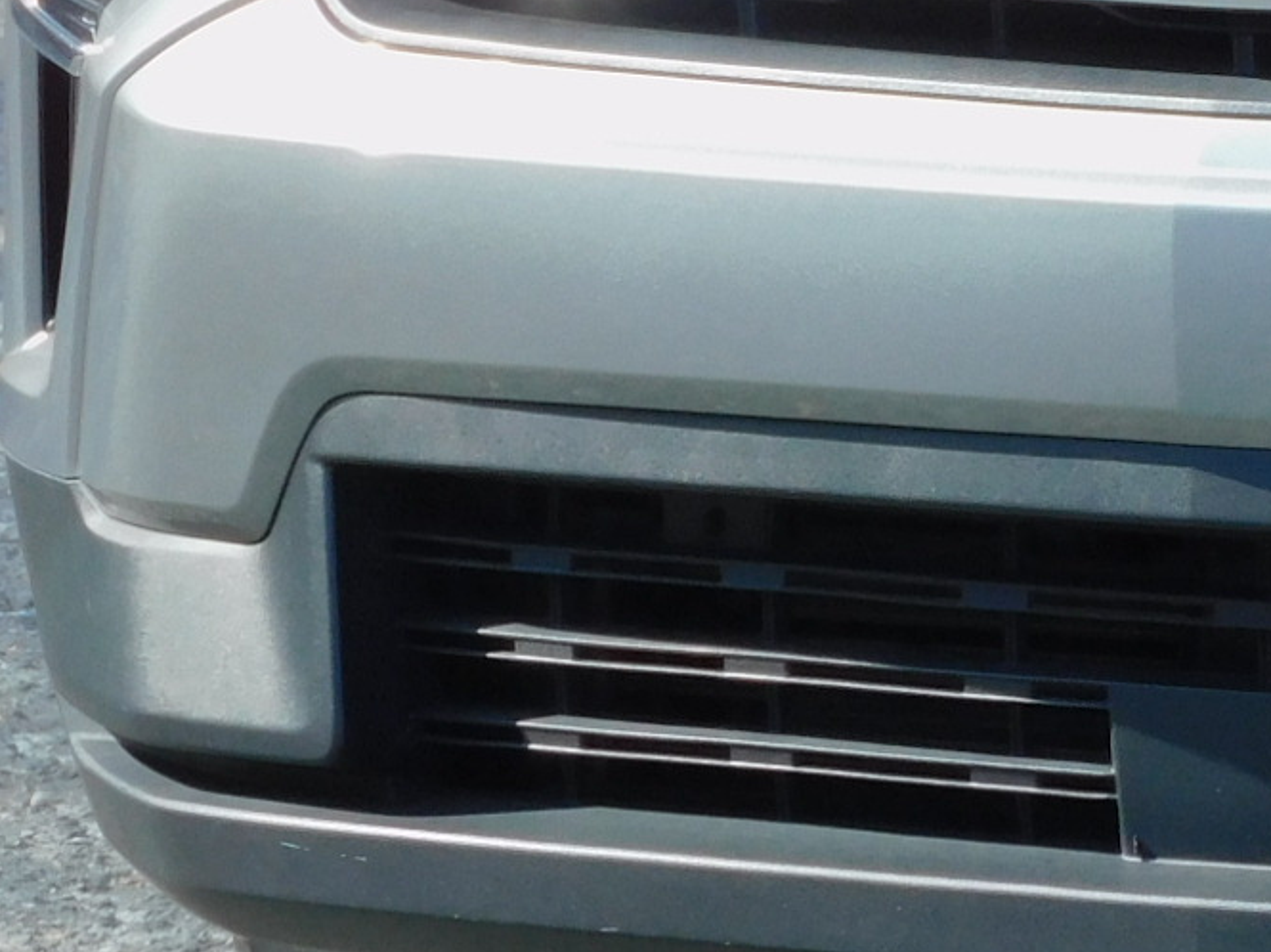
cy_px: 78
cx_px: 1938
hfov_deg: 2.1
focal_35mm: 923
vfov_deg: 1.6
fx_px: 33872
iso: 125
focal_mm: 48.4
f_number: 5.5
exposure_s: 1/200
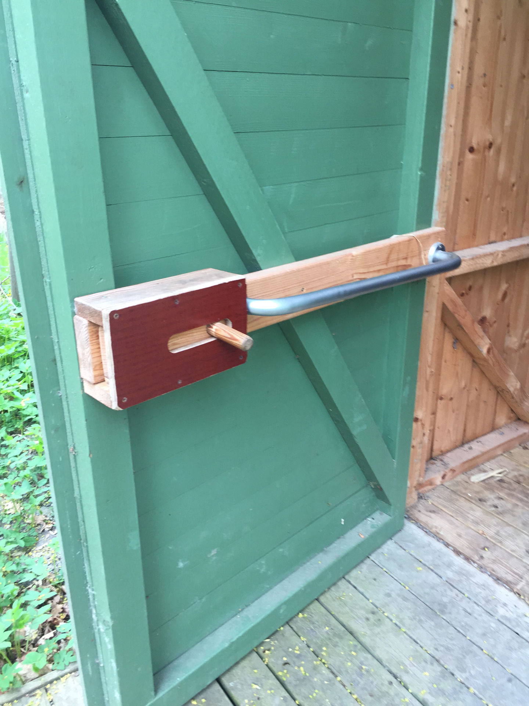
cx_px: 264
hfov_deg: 48.2
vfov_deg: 61.7
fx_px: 591
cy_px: 353
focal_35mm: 29
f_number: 2.2
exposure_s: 1/100
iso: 50
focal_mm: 4.15
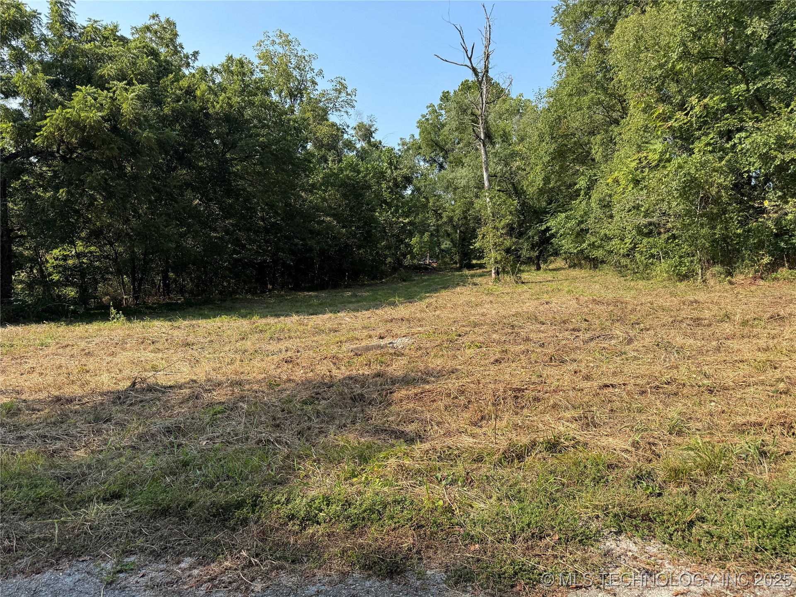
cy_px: 298
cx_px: 398
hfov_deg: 71.6
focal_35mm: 24
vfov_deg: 56.8
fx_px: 552
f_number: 1.78
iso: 80
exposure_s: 1/1818
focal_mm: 6.76
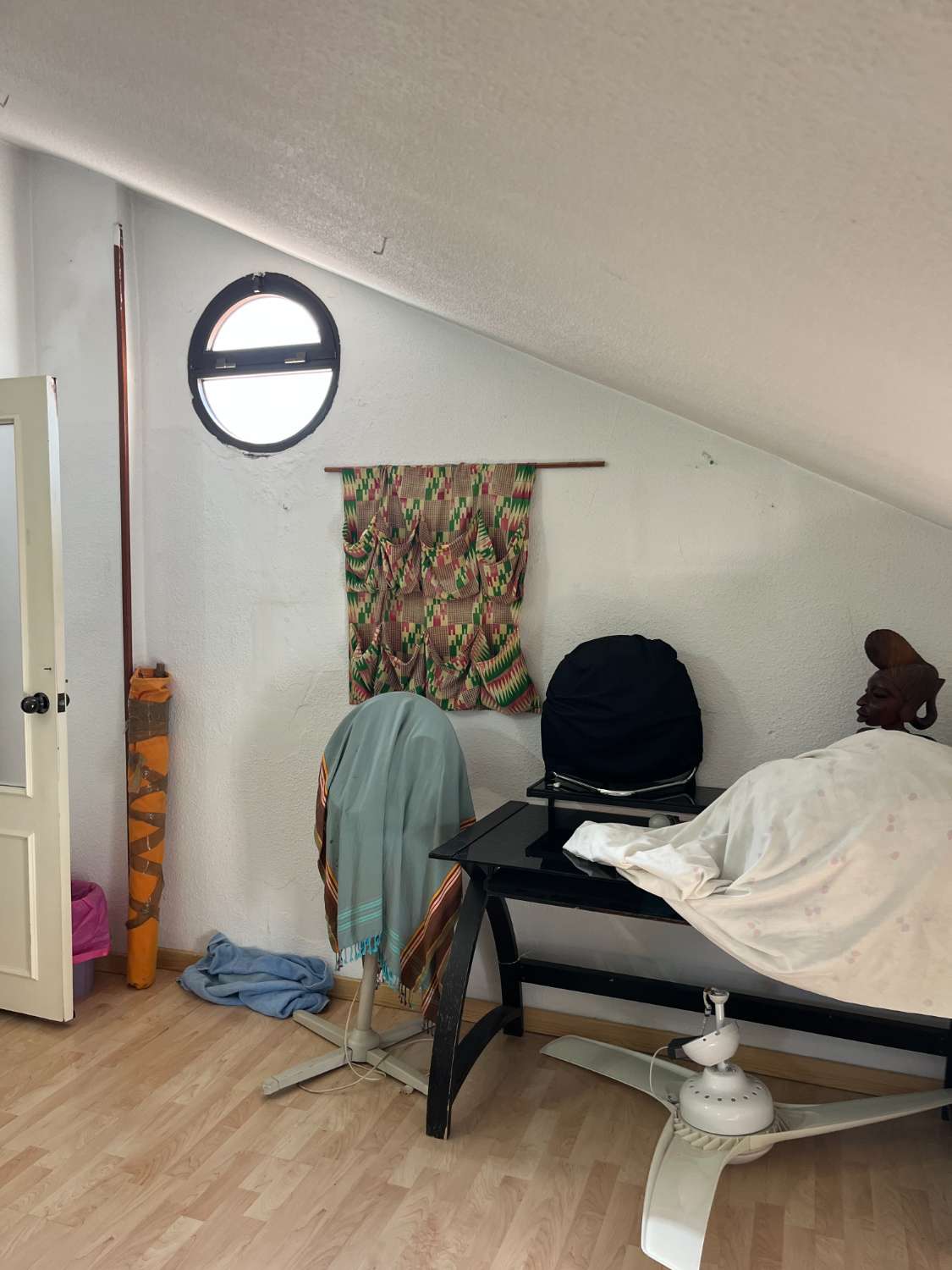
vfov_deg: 67.3
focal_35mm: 26
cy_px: 635
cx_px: 476
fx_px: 953
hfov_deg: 53.1
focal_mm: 5.1
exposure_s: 1/121
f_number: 1.6
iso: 125
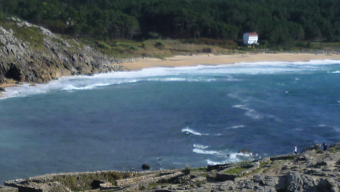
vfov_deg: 12.5
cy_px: 282
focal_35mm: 92
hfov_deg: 23.2
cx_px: 157
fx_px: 829
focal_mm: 5
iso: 80
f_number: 9
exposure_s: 1/250
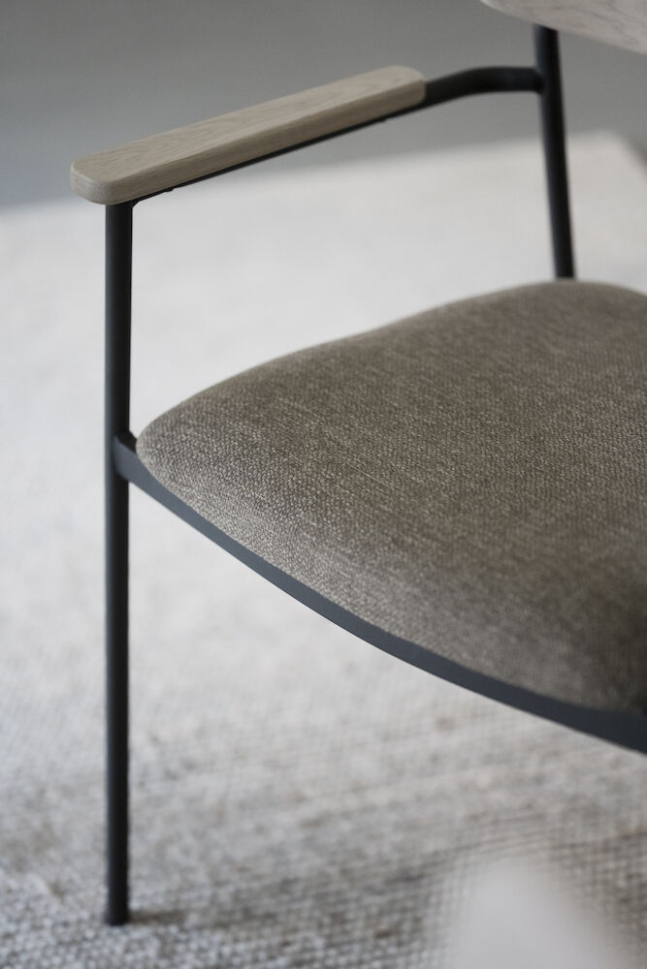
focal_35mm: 85
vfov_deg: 23.9
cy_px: 484
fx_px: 2290
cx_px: 324
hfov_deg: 16.1
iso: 1600
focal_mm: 85
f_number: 1.8
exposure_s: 1/100
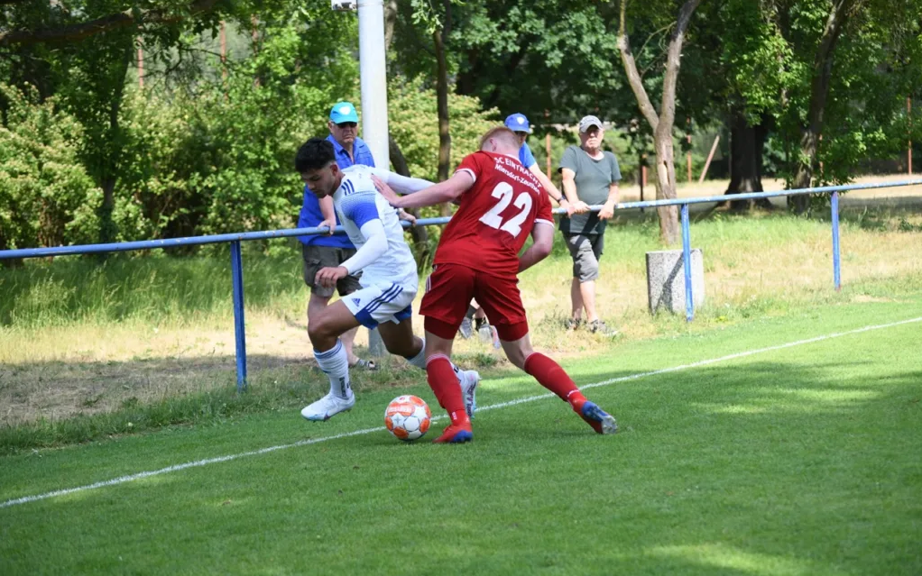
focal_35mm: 97
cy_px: 292
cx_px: 461
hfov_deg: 21.4
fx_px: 2438
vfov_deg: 13.5
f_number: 4.5
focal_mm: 95
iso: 640
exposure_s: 1/1600
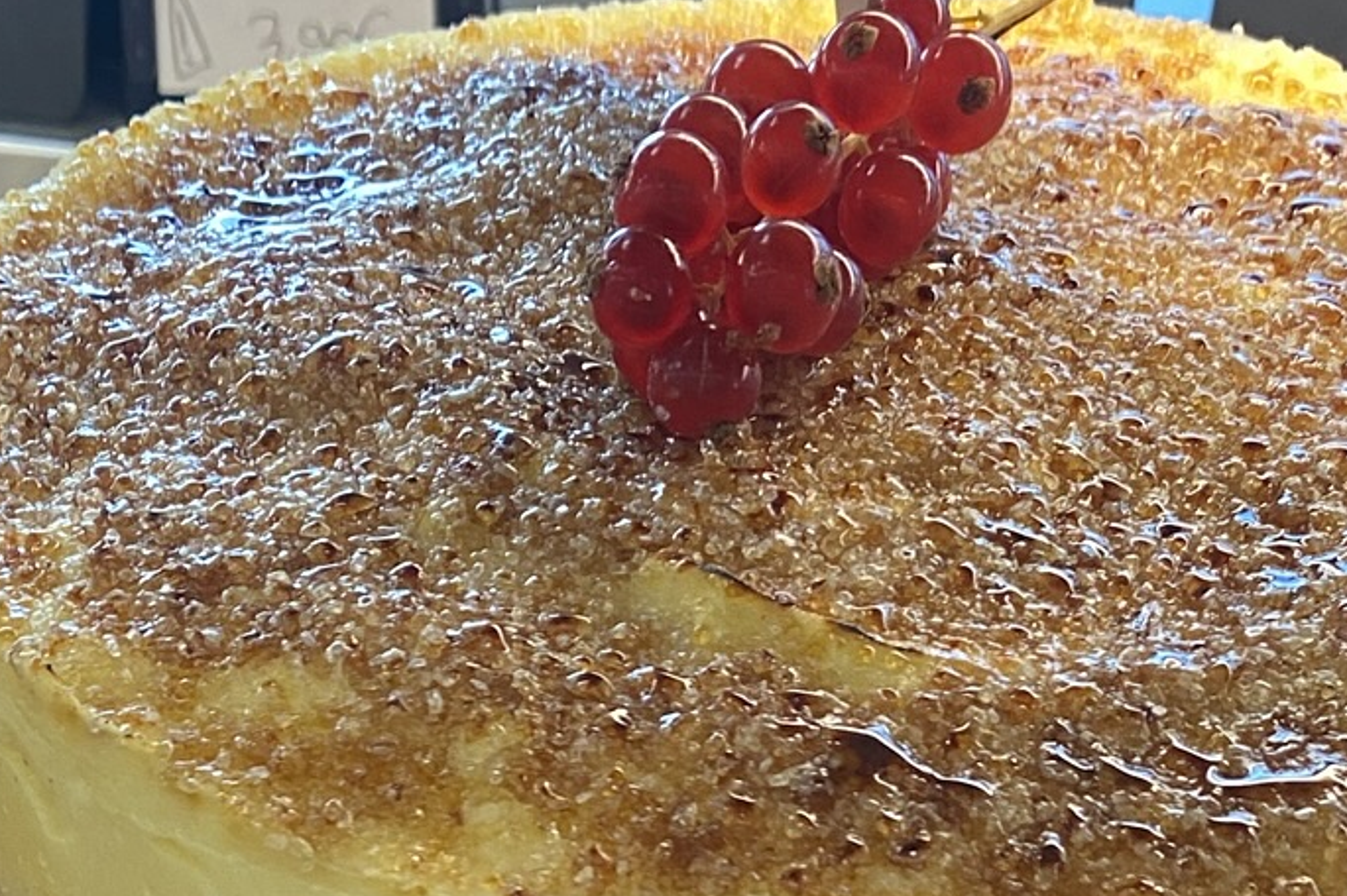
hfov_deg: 25.6
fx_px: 2954
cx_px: 533
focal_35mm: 79
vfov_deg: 13.9
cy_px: 1924
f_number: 1.8
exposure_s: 1/50
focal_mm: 4.25
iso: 80
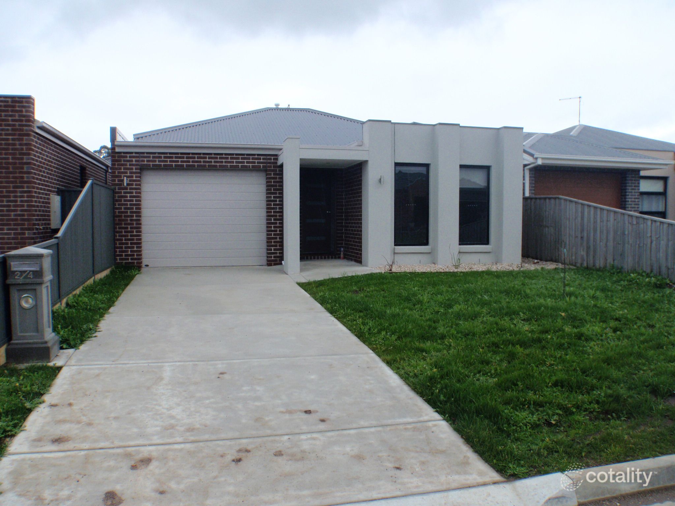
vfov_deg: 49.7
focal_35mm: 28
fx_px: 546
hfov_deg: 63.4
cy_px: 253
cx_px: 338
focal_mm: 5
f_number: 4
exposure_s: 1/125
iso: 64
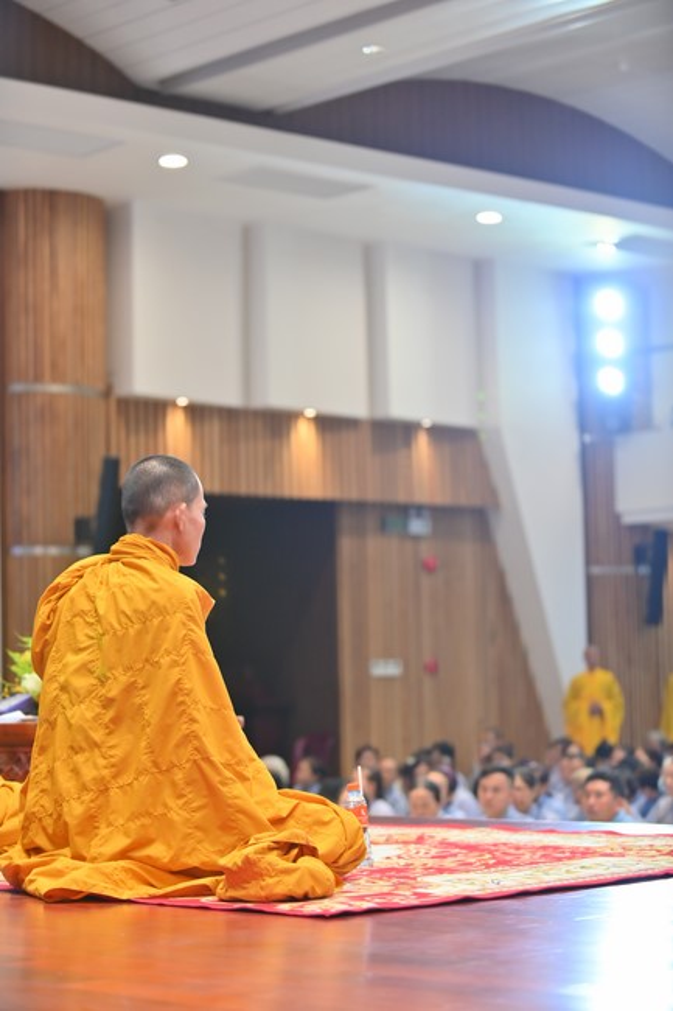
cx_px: 336
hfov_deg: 17.5
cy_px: 506
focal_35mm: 78
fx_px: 2188
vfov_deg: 26.0
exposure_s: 1/125
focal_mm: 78
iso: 800
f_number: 2.8
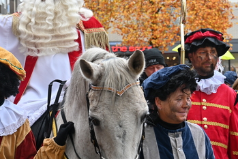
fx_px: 522
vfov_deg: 17.3
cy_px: 56
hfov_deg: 25.4
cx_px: 61
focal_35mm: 79
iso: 400
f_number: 5.3
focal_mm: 46
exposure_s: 1/160
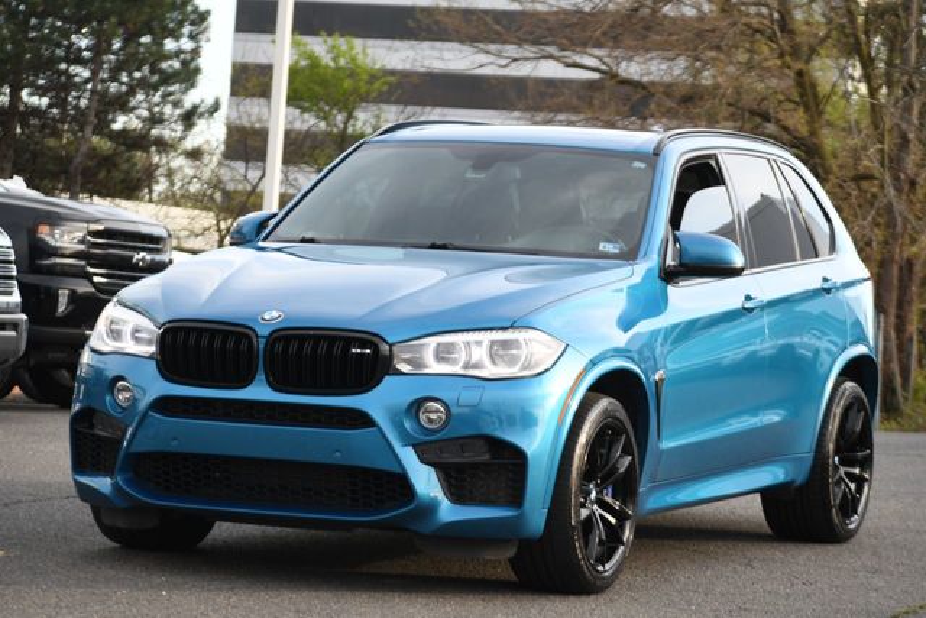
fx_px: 3473
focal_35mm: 135
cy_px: 309
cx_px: 463
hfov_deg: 15.2
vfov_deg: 10.2
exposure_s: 1/160
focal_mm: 90
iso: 125
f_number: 4.8
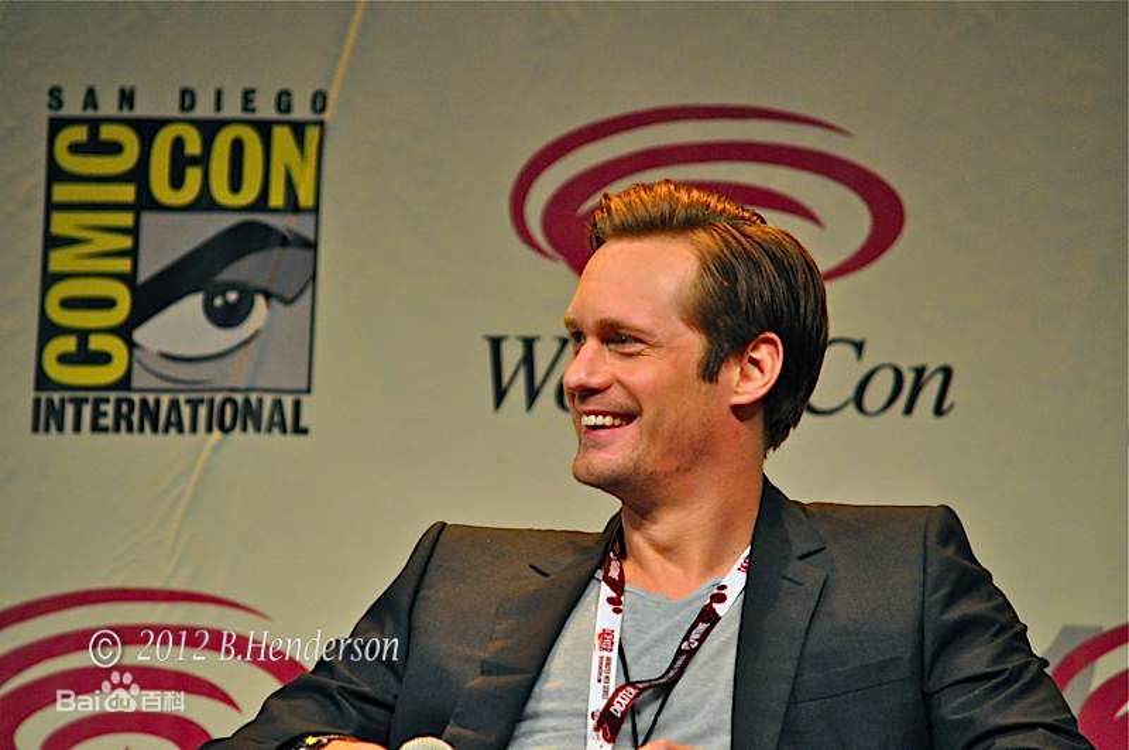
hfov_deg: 5.7
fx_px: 11274
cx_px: 564
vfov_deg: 3.8
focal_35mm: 360
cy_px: 375
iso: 1600
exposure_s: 1/60
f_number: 5.3
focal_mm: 240
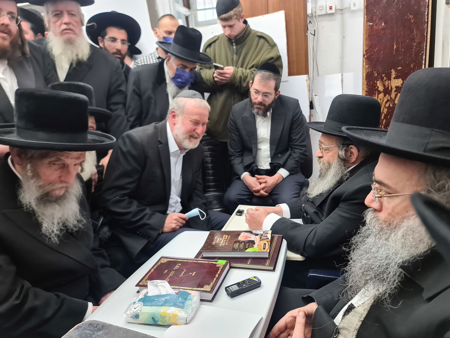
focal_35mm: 25
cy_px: 169
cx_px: 225
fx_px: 325
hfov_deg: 69.4
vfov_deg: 54.9
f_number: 1.8
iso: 50
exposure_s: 1/50
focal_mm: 7
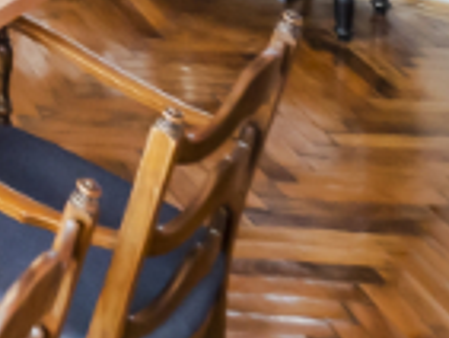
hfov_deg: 14.3
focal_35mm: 99
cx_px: -589
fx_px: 1285
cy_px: -555
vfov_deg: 11.4
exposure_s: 1/3.33
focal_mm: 7
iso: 400
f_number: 4
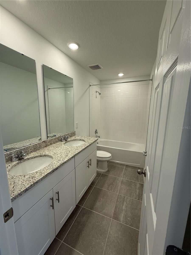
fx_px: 103
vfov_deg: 102.1
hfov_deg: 85.7
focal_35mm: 14
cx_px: 96
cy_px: 128
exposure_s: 1/120
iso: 100
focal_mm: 2.22
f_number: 2.2
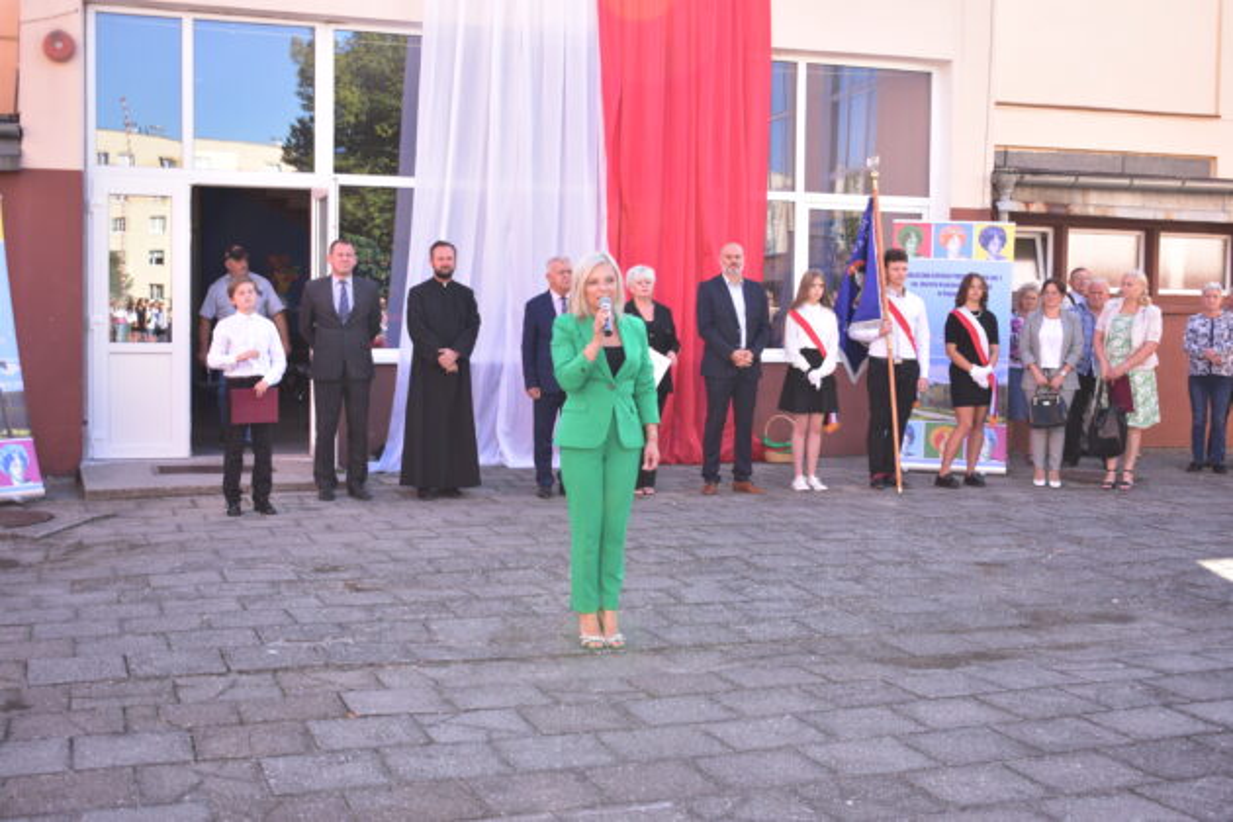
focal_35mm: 44
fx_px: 1490
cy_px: 411
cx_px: 616
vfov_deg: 30.8
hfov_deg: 45.0
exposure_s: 1/200
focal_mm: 29
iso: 250
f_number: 4.5
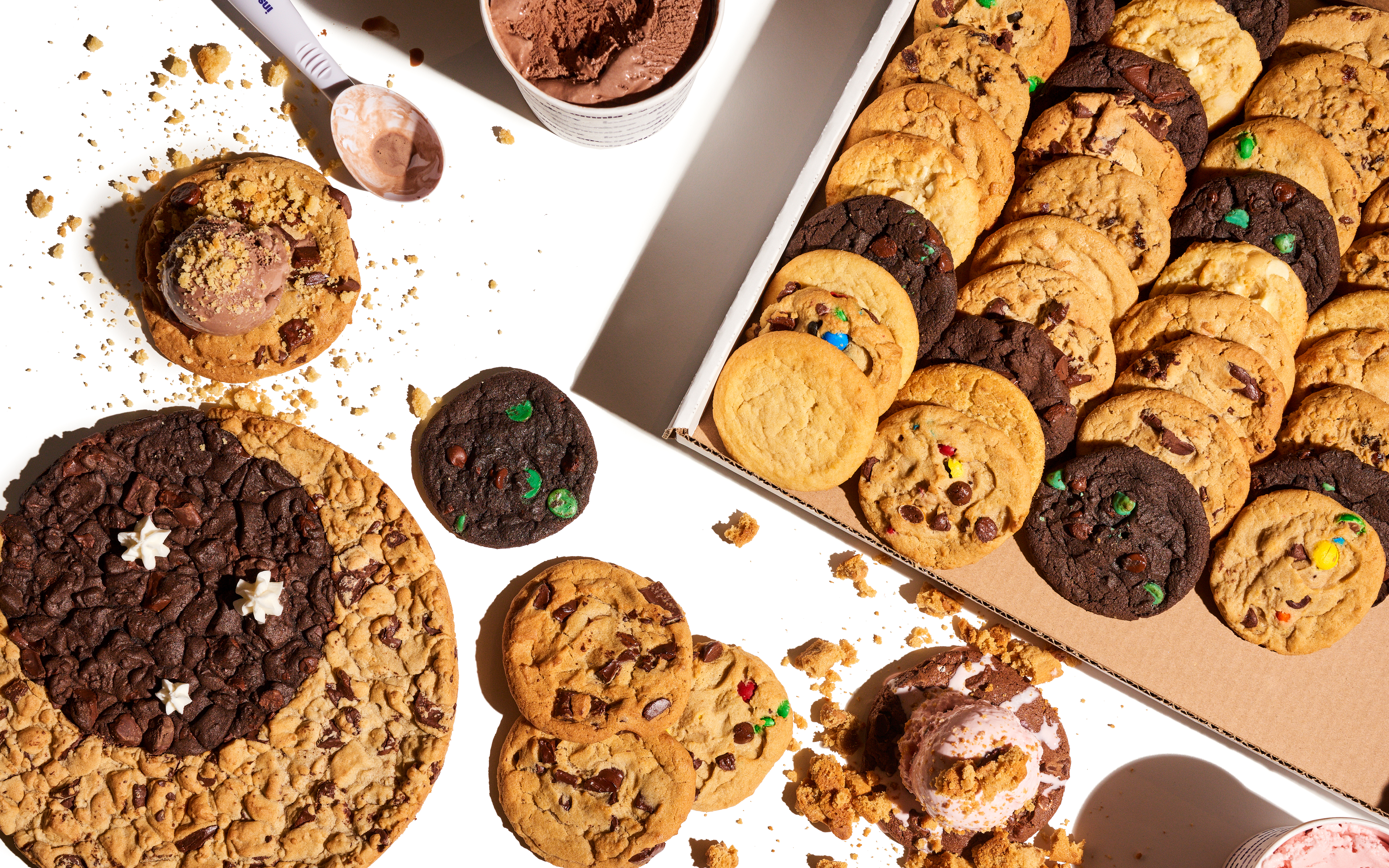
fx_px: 2461
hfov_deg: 31.5
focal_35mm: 65
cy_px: 445
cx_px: 658
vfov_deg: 20.0
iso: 400
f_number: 9
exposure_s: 1/125
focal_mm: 60
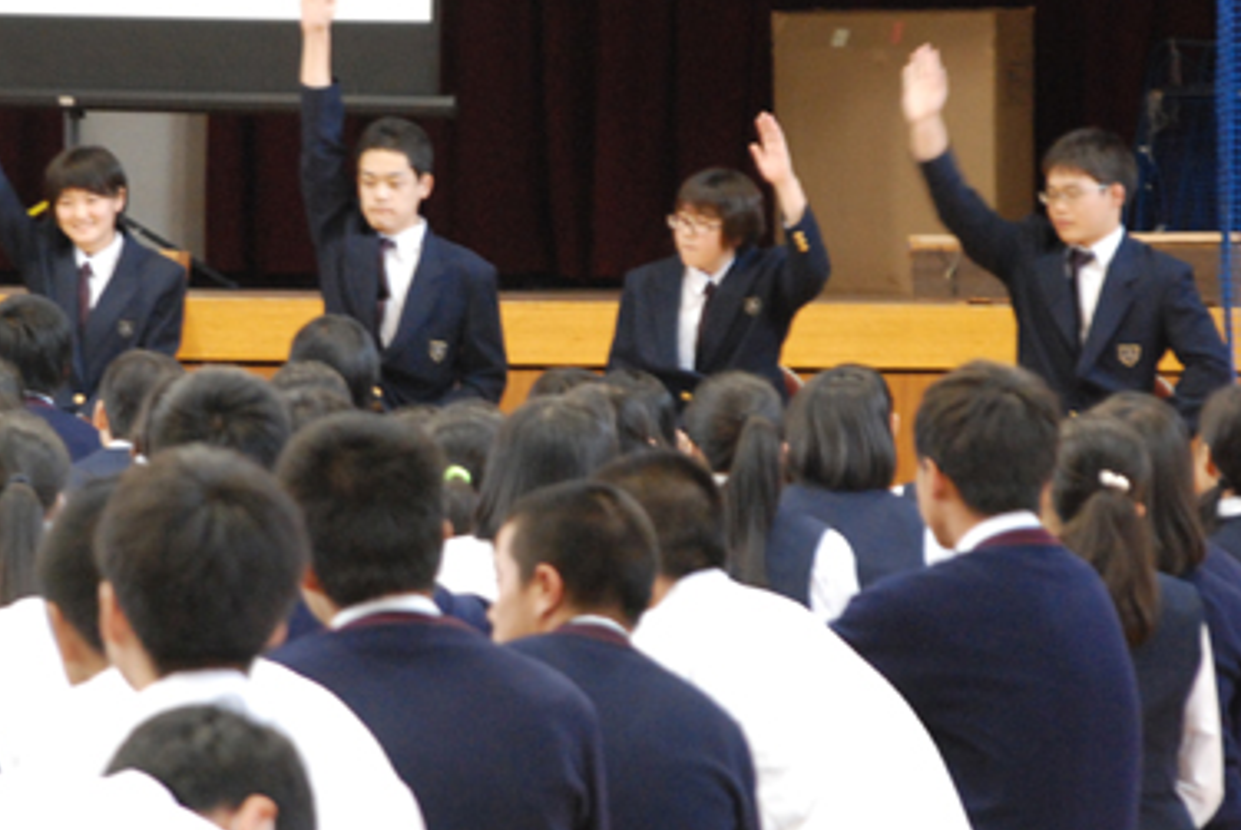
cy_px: 271
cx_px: 420
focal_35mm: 288
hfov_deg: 7.1
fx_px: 9939
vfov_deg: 4.8
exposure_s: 1/25
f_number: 6
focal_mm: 120
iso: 1600
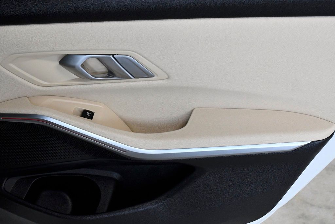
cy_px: 112
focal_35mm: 78
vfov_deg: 17.5
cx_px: 168
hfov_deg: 26.0
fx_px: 726
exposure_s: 1/400
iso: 2500
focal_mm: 52
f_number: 10
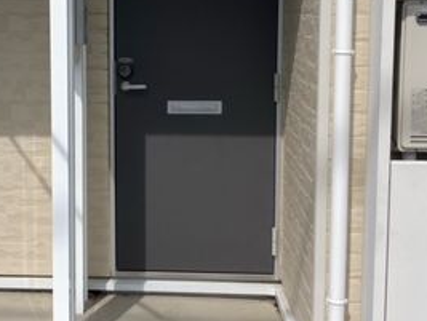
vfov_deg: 21.9
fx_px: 828
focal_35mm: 67
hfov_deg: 28.5
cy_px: 107
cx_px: 106
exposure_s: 1/2825
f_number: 1.8
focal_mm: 3.99
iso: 20
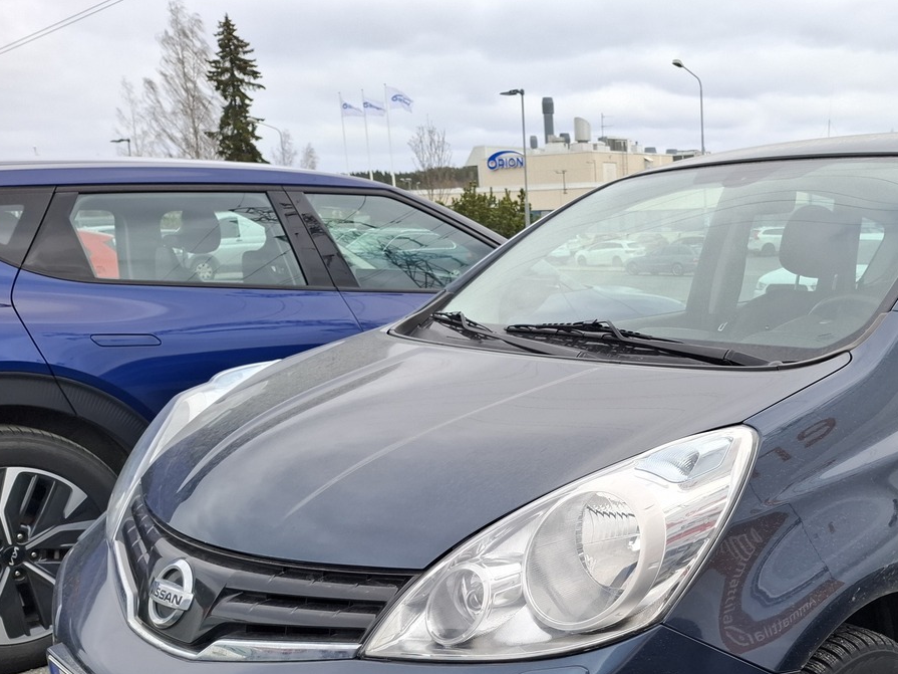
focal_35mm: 37
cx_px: 677
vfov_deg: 37.4
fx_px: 960
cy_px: 528
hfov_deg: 48.2
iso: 50
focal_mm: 5.54
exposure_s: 1/876
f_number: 1.8
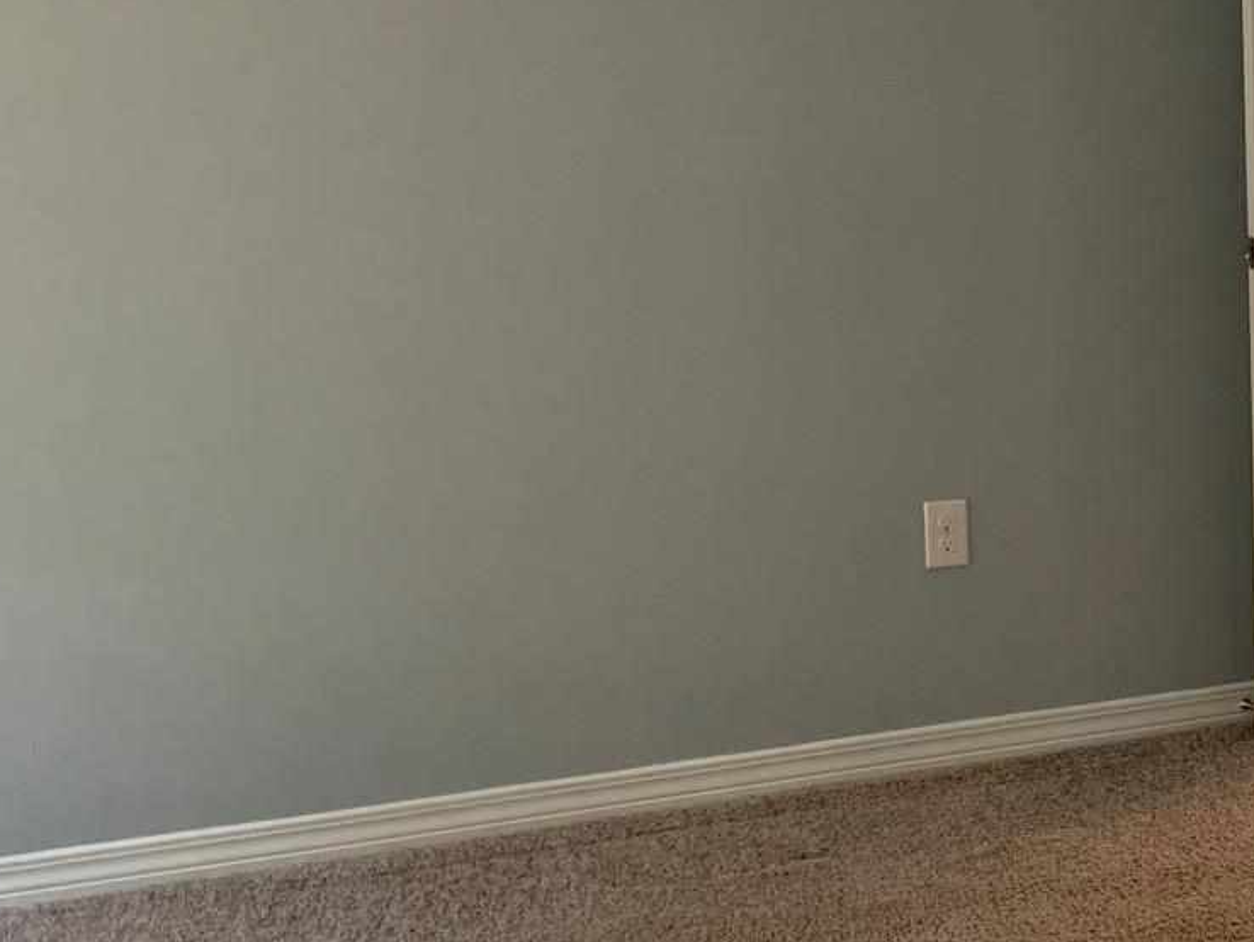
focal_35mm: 71
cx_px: 1332
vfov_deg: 20.6
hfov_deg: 25.6
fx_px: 2573
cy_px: 653
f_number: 1.8
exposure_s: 1/60
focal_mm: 4.25
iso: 640
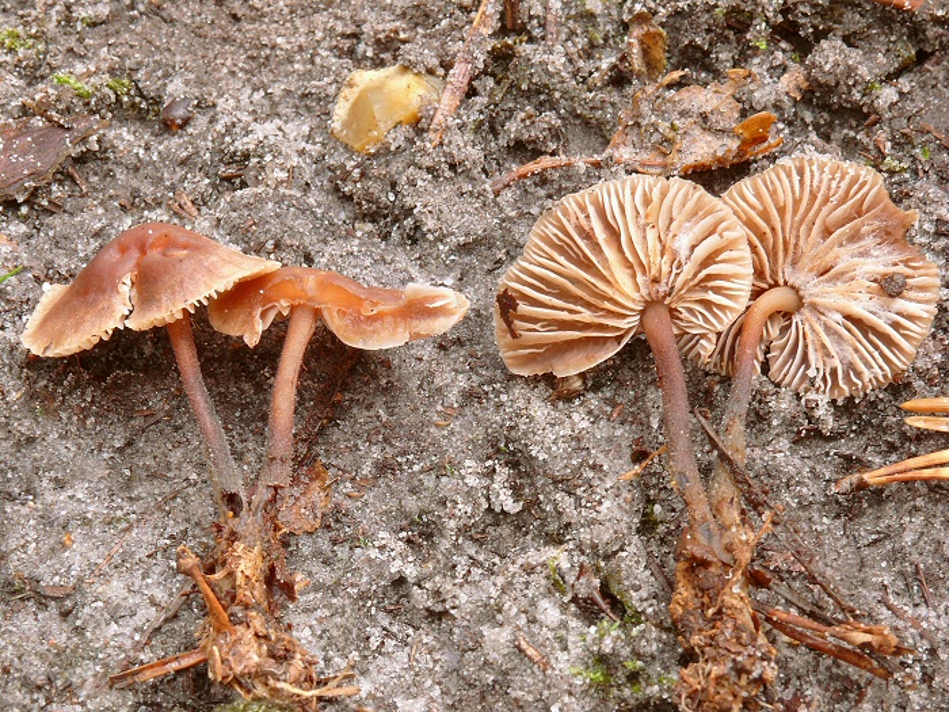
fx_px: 2879
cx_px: 474
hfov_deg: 18.7
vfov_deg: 14.1
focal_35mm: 105
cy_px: 356
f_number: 11
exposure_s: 1/3.2
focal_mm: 22.2
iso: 100
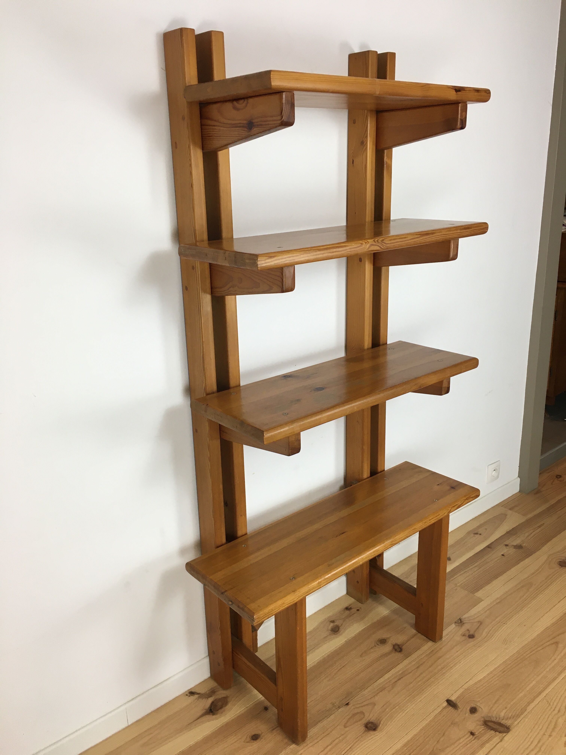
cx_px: 283
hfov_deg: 48.2
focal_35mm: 29
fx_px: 632
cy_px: 378
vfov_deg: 61.7
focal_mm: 4.15
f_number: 2.2
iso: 40
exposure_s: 1/33
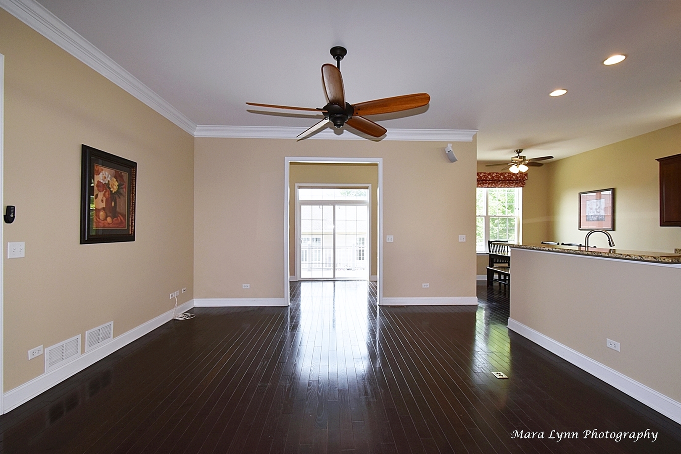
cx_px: 340
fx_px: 284
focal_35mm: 15
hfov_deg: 100.4
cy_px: 227
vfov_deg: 77.3
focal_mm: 10
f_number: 5.6
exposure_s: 1/125
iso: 360
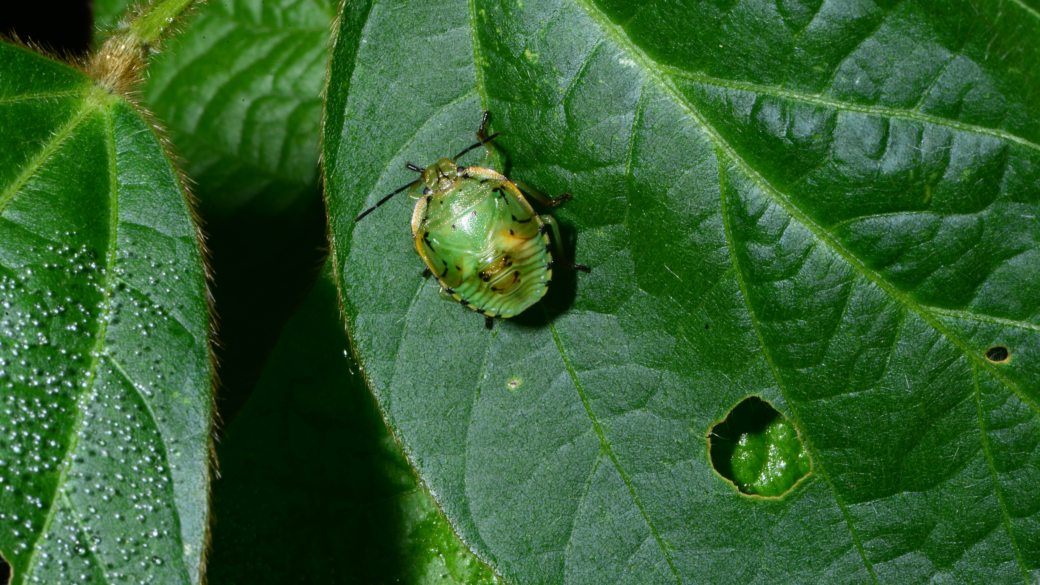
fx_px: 3171
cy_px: 232
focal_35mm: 115
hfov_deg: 18.6
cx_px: 510
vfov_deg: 10.5
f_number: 36
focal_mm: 105
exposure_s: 1/160
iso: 400
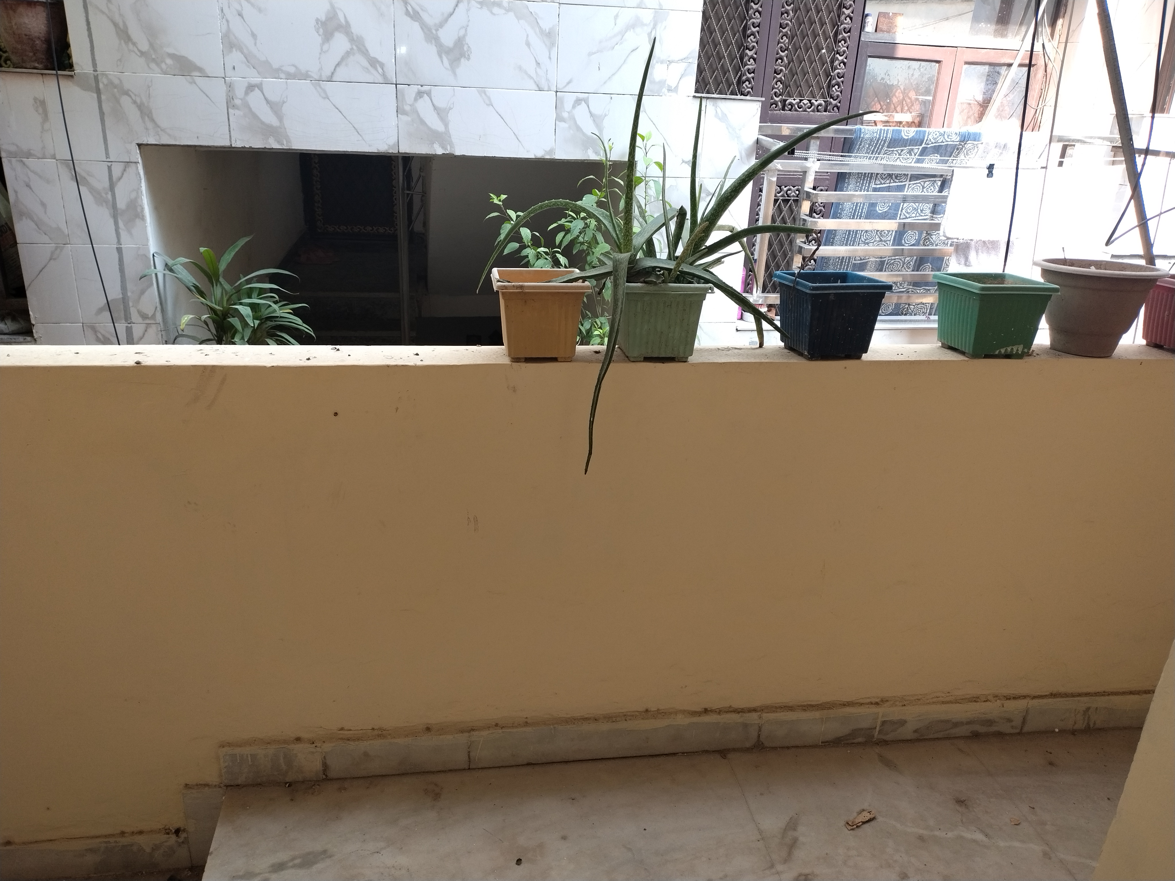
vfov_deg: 54.9
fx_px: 849
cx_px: 588
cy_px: 440
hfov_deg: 69.4
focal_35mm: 25
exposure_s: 1/101
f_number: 1.7
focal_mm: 4.71
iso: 143
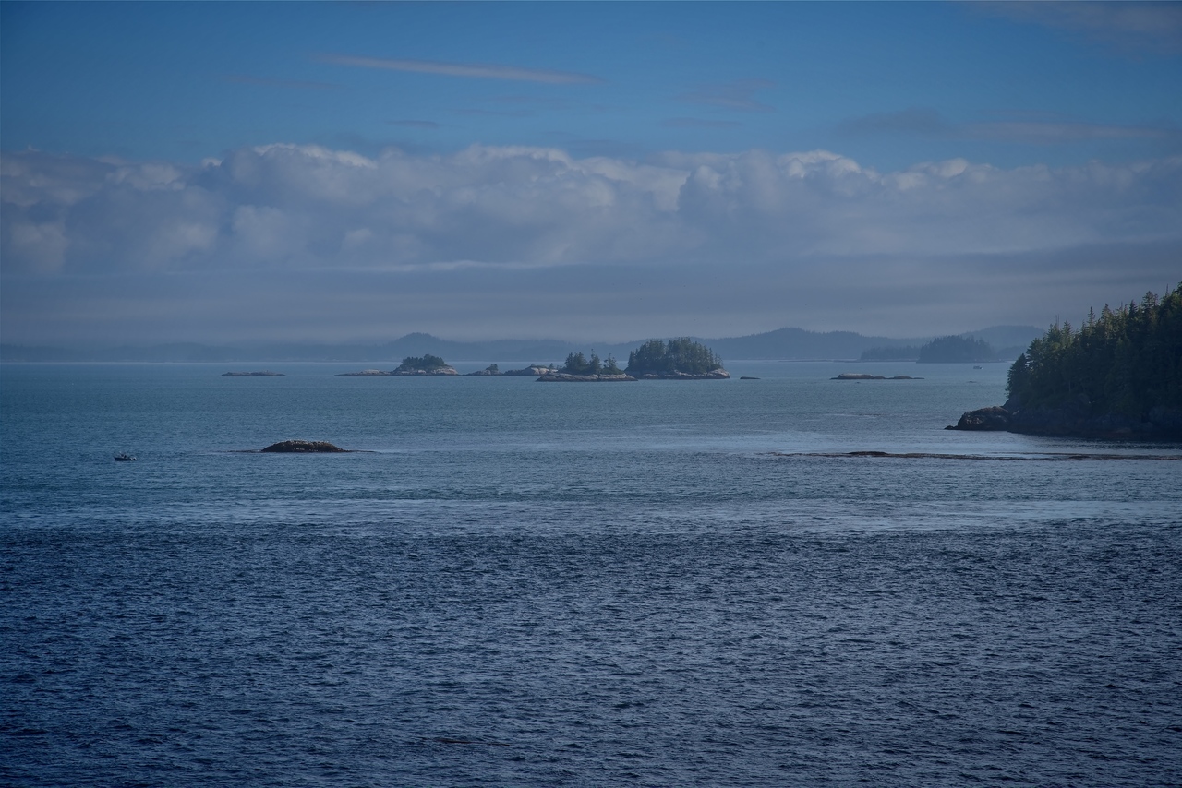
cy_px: 394
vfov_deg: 11.4
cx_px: 591
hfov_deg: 17.1
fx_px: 3941
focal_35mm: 120
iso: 100
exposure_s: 1/320
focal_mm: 120
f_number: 9
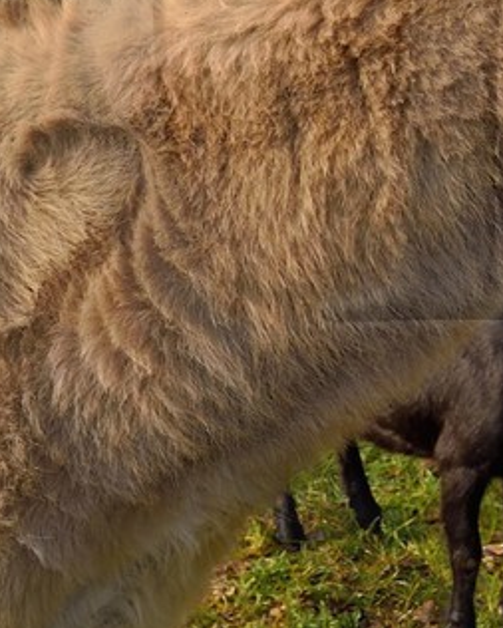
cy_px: -3
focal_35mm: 114
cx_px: 885
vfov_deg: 16.5
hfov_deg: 12.4
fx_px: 2120
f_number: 8
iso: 200
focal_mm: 24
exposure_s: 1/200
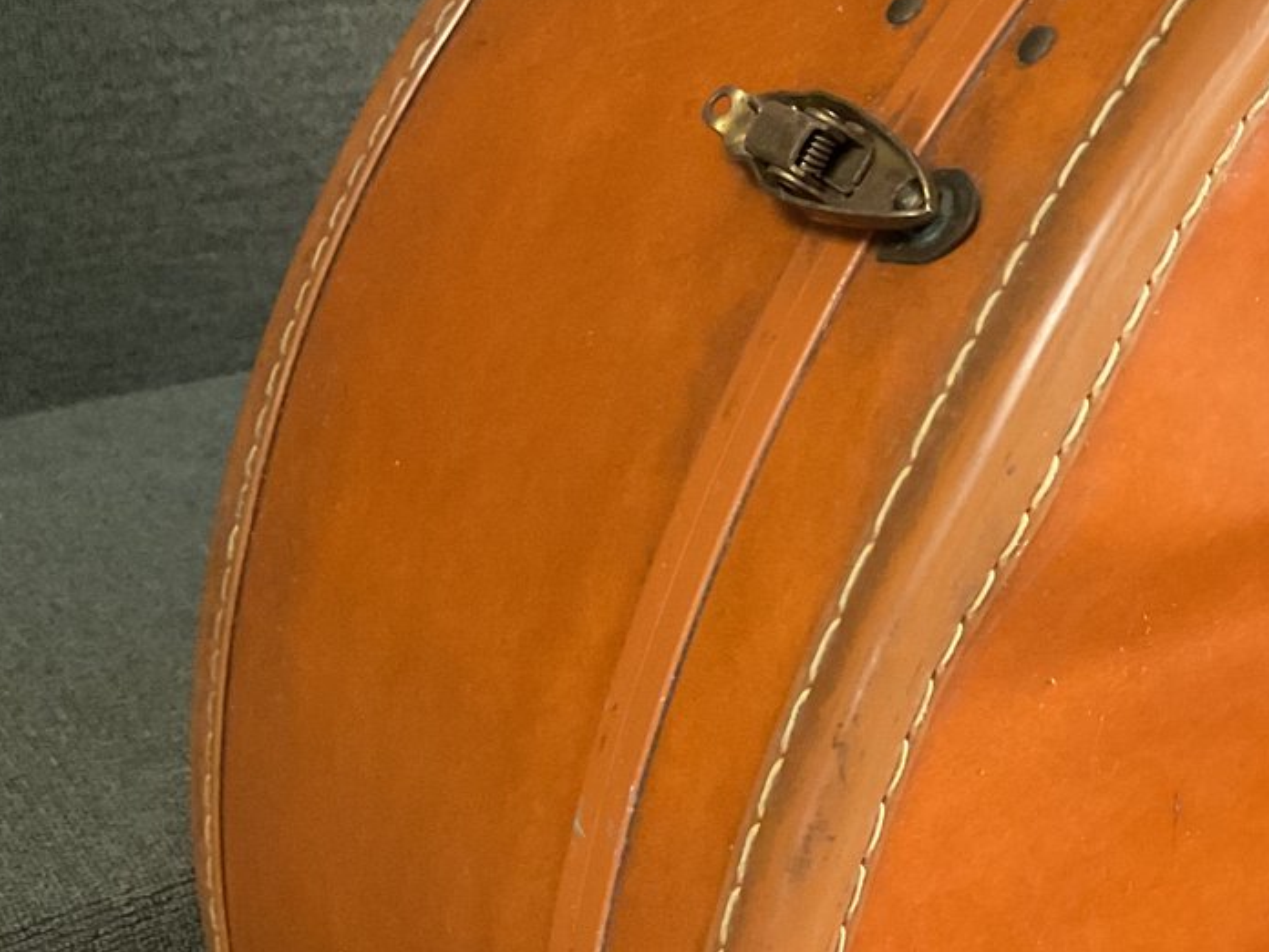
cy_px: 530
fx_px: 2310
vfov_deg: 23.3
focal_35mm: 63
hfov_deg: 28.4
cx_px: 1337
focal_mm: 3
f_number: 1.8
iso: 250
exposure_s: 1/30
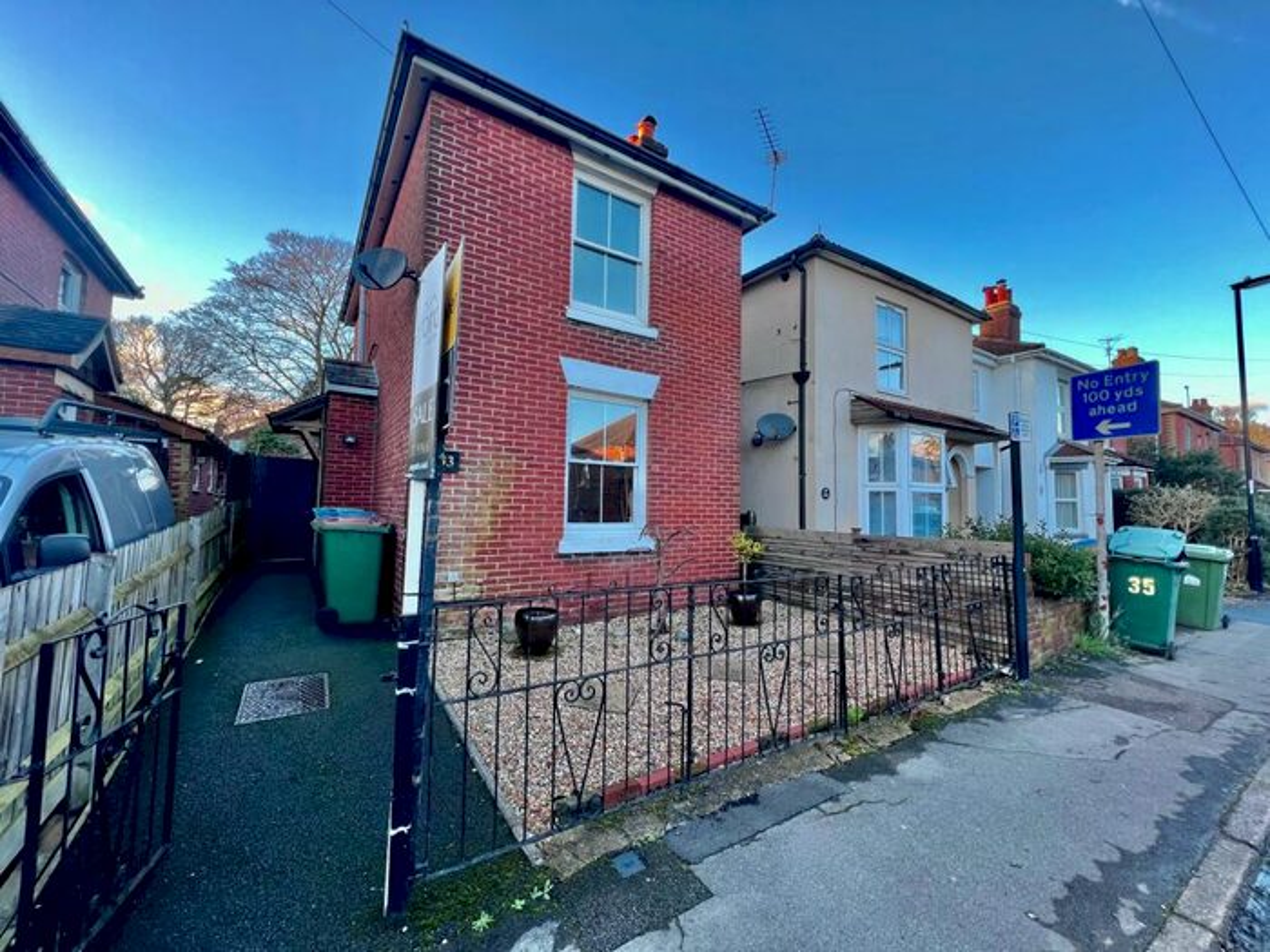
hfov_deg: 106.2
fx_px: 477
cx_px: 635
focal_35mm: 13
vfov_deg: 89.9
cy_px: 476
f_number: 1.8
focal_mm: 1.57
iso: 64
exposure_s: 1/99
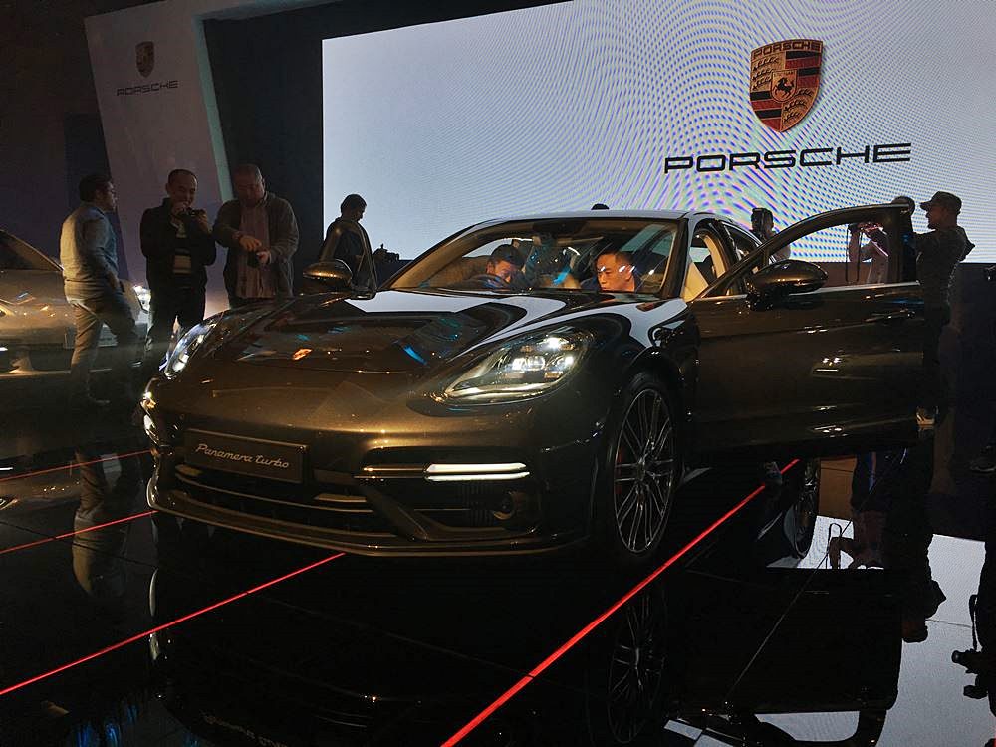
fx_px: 834
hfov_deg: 61.7
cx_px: 498
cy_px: 374
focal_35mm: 29
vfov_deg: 48.2
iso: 32
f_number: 2.2
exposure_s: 1/100
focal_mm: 4.15
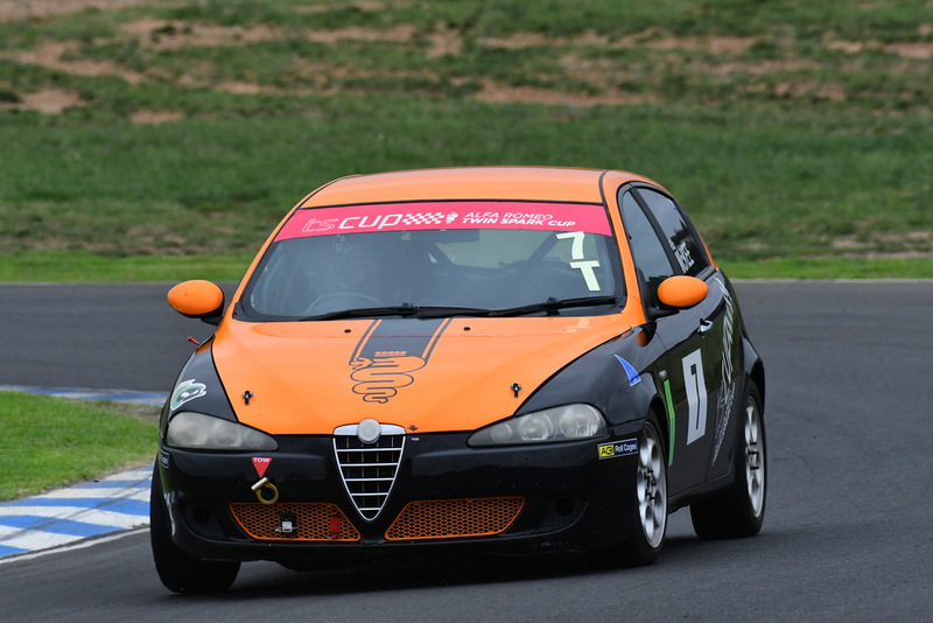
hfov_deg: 2.7
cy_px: 312
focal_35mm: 750
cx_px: 466
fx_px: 19443
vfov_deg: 1.8
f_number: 10
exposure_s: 1/640
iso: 2000
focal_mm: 500
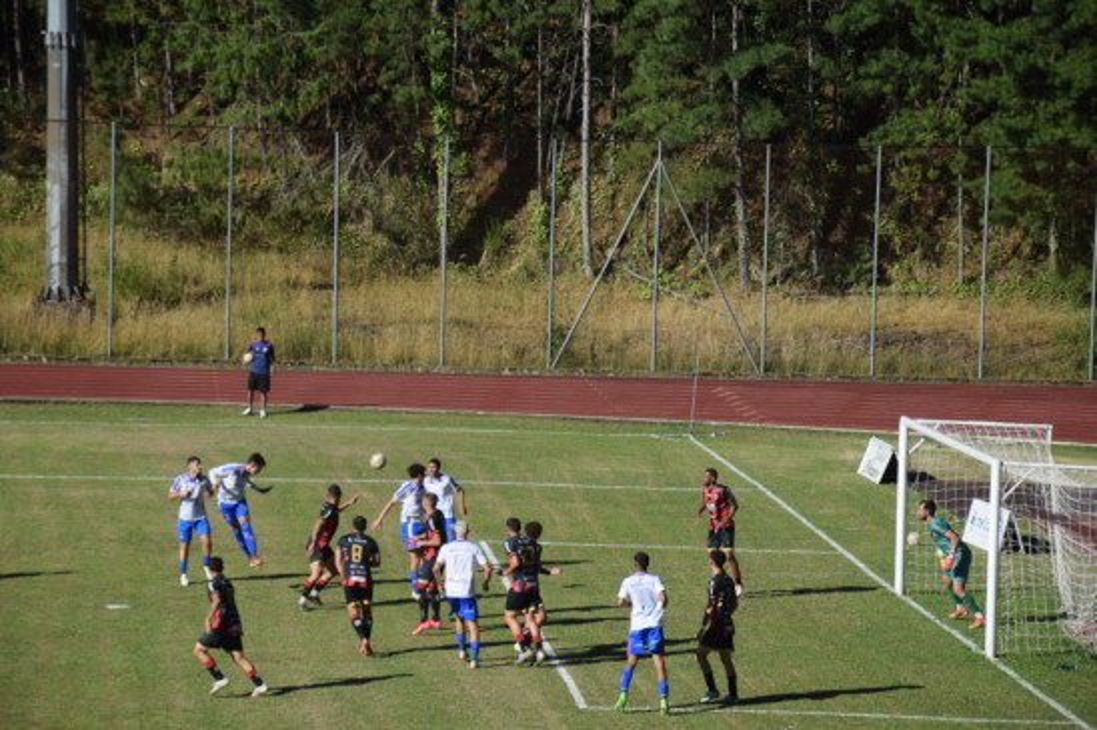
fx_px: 4798
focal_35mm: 158
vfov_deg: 8.7
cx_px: 548
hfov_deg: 13.0
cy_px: 365
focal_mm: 105
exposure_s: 1/800
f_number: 7.1
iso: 200
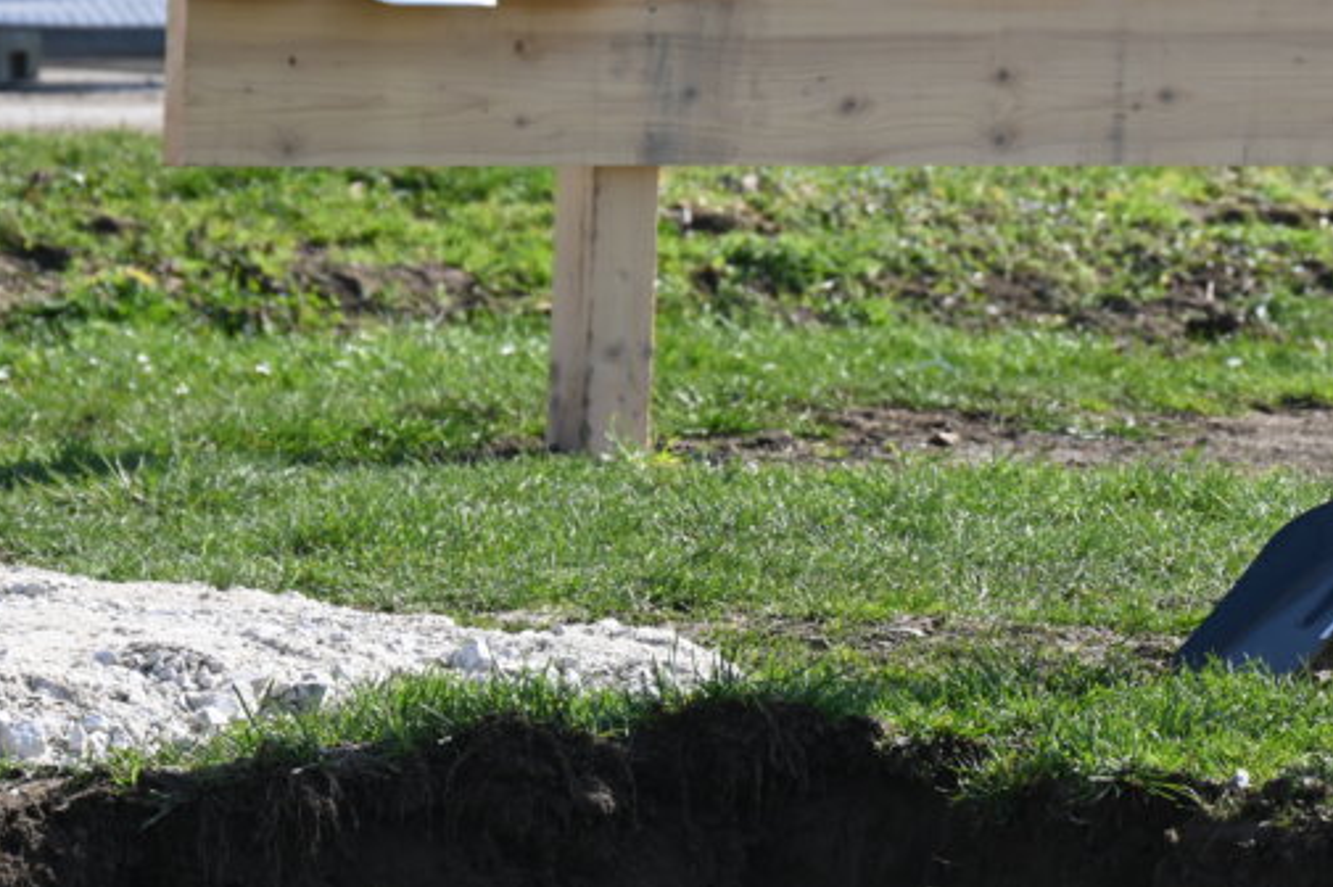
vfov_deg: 6.4
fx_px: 7881
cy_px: 136
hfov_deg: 9.6
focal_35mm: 213
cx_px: 1037
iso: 100
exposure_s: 1/250
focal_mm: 105
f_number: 6.3
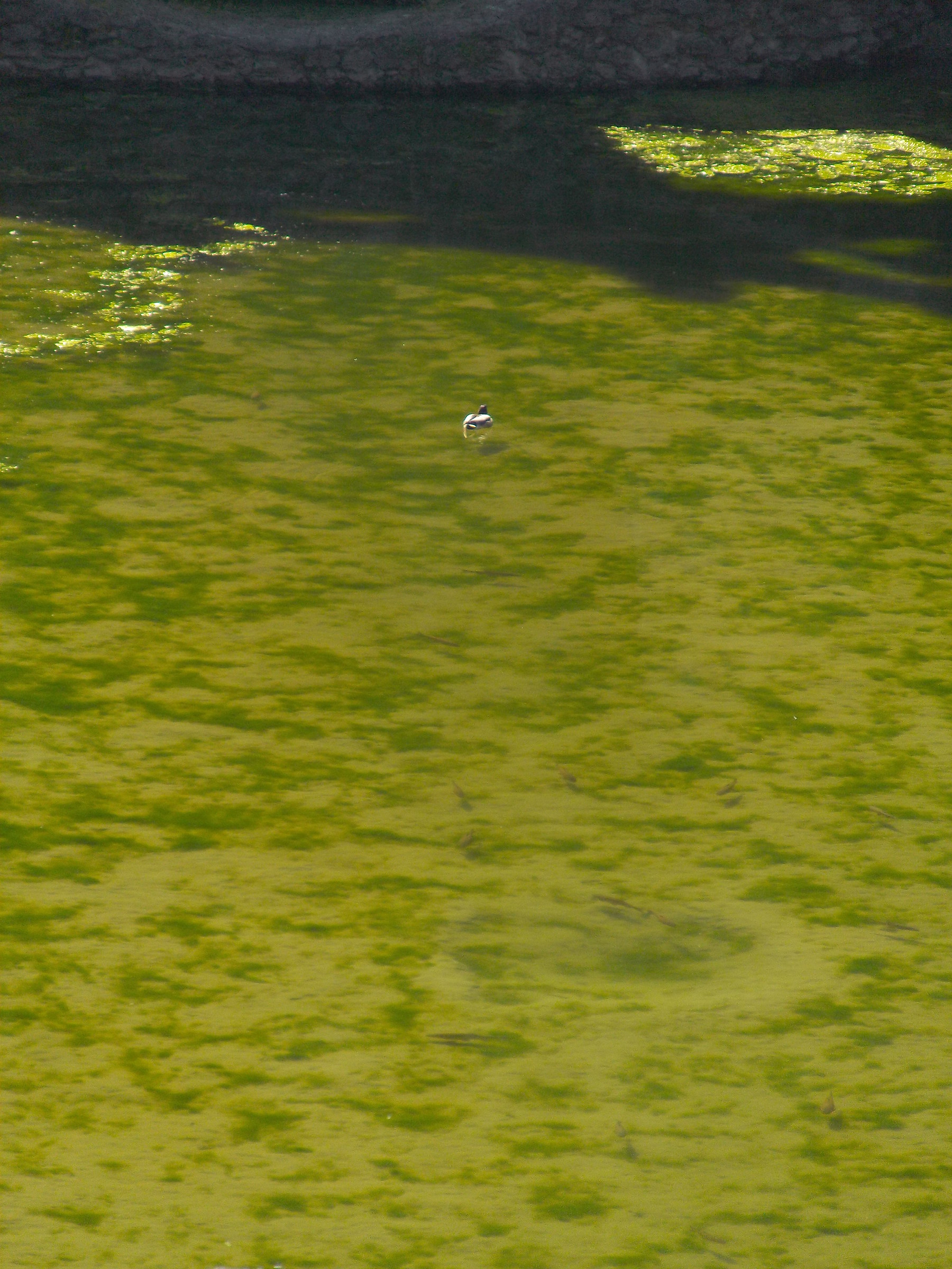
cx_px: 476
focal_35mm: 384
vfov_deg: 5.2
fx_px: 14081
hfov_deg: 3.9
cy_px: 634
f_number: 4.1
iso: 200
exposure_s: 1/640
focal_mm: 68.5
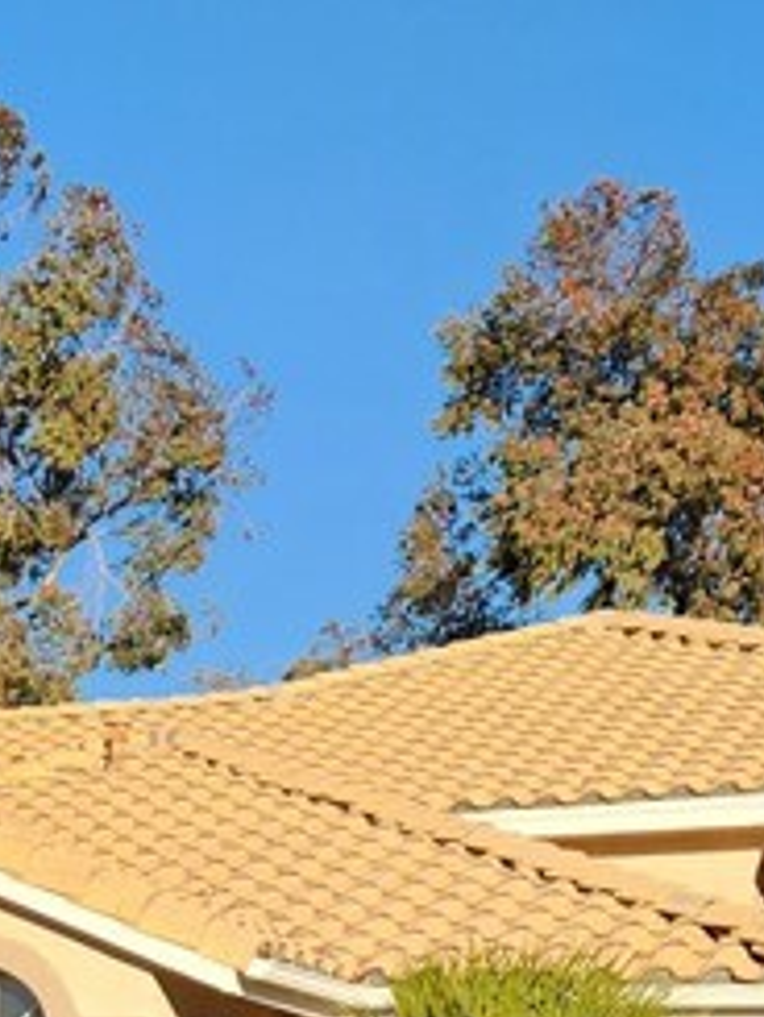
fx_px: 2823
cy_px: 1415
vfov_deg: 18.6
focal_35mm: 96
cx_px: -216
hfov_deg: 14.8
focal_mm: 5.4
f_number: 1.8
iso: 20
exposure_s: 1/1179
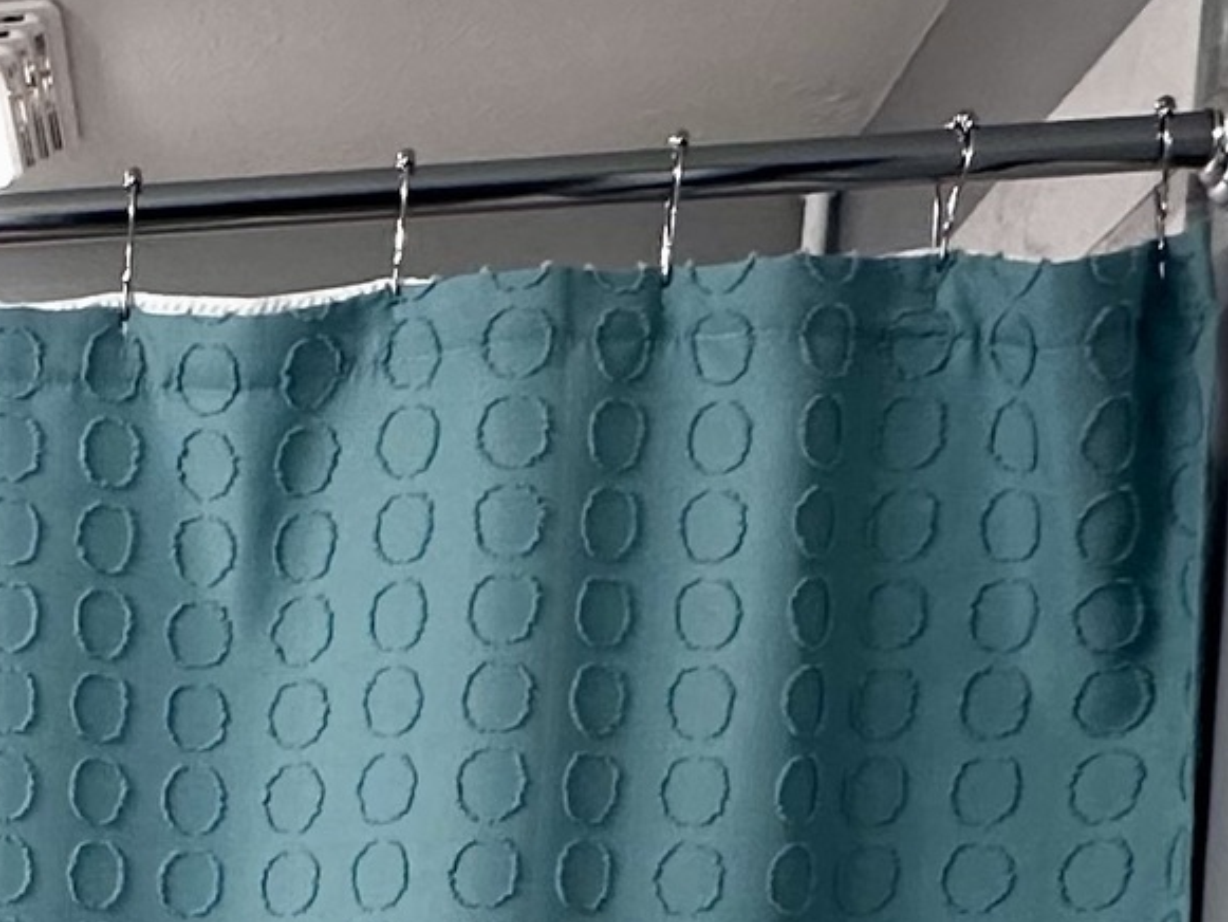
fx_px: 2626
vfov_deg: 16.7
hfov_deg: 23.5
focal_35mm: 74
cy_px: 1628
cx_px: -334
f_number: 2.2
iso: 200
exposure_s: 1/60
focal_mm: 2.22
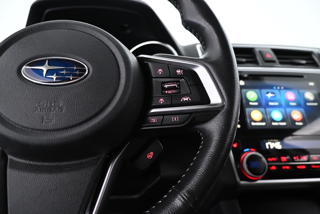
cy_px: 107
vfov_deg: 53.1
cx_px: 160
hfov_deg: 73.7
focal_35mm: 24
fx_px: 213
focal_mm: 16
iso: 4000
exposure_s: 1/50
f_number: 3.5
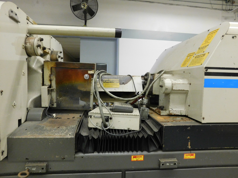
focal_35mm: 23
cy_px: 89
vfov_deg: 58.9
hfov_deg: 73.9
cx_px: 119
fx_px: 158
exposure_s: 1/25
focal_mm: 4
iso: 400
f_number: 3
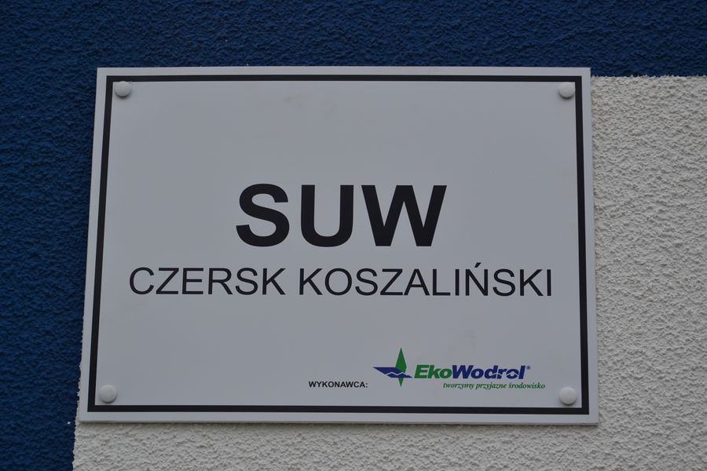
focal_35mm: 120
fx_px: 2356
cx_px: 354
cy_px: 236
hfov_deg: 17.1
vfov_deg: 11.4
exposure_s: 1/250
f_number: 8
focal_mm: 80
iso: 100
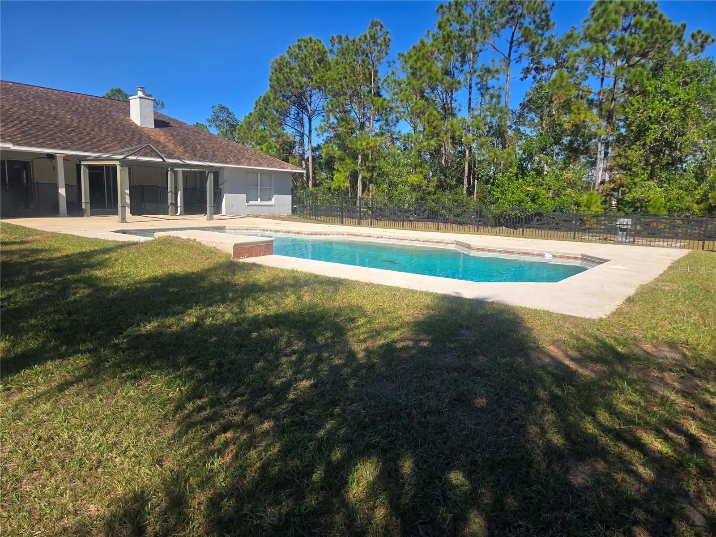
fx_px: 476
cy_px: 268
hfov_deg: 73.9
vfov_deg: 58.9
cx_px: 358
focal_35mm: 23
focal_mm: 5.4
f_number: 1.8
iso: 25
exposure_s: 1/1465
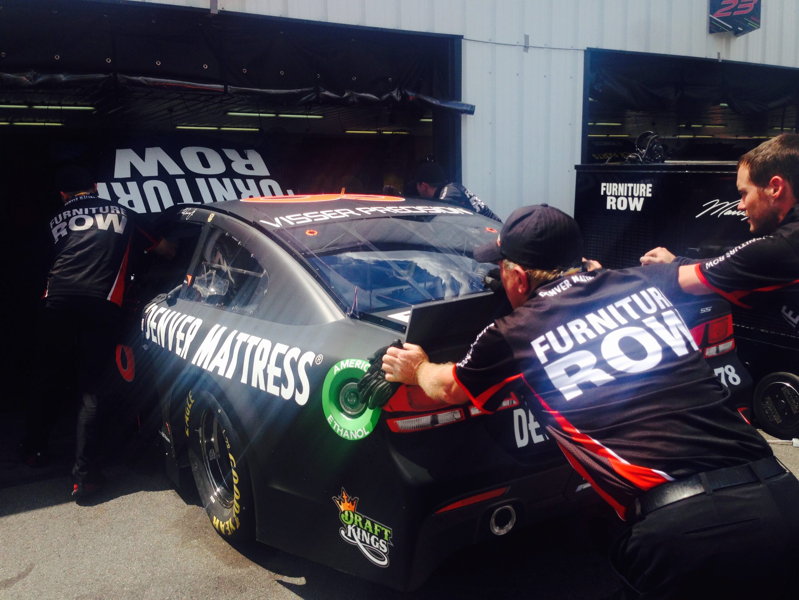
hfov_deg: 55.4
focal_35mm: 33
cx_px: 400
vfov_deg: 42.9
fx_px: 762
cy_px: 300
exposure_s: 1/1427
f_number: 2.4
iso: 50
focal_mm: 4.12
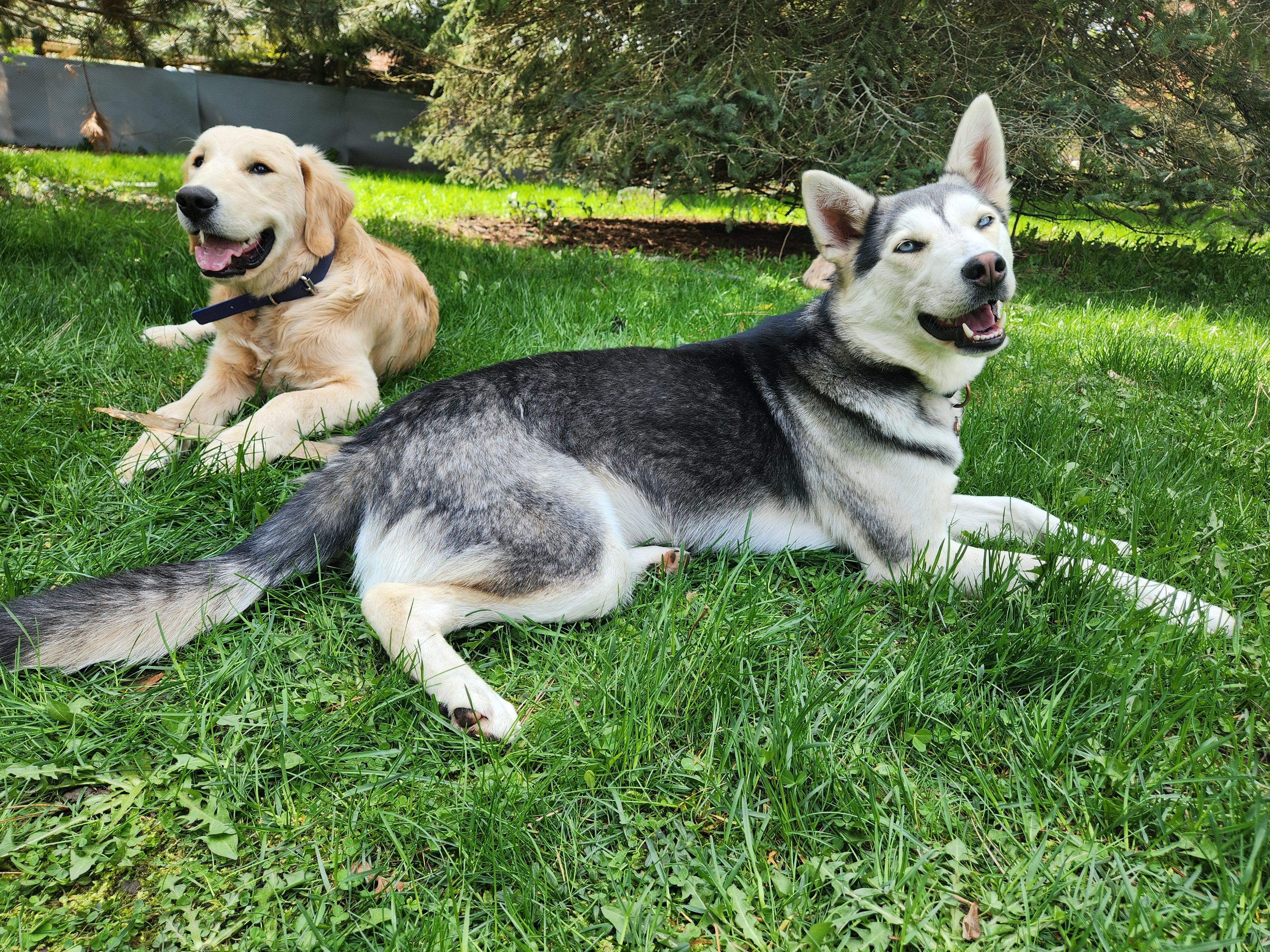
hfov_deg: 73.9
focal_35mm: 23
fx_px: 844
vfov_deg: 58.9
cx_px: 635
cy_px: 476
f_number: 1.8
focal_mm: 5.4
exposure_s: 1/367
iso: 20
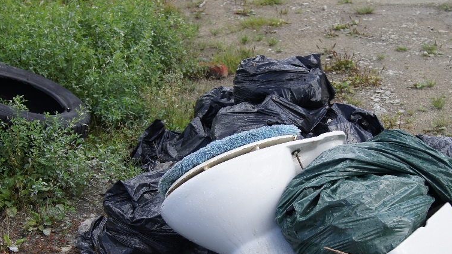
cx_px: 242
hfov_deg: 28.2
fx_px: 899
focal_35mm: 75
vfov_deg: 16.1
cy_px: 174
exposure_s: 1/400
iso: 100
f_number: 4.5
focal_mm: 30
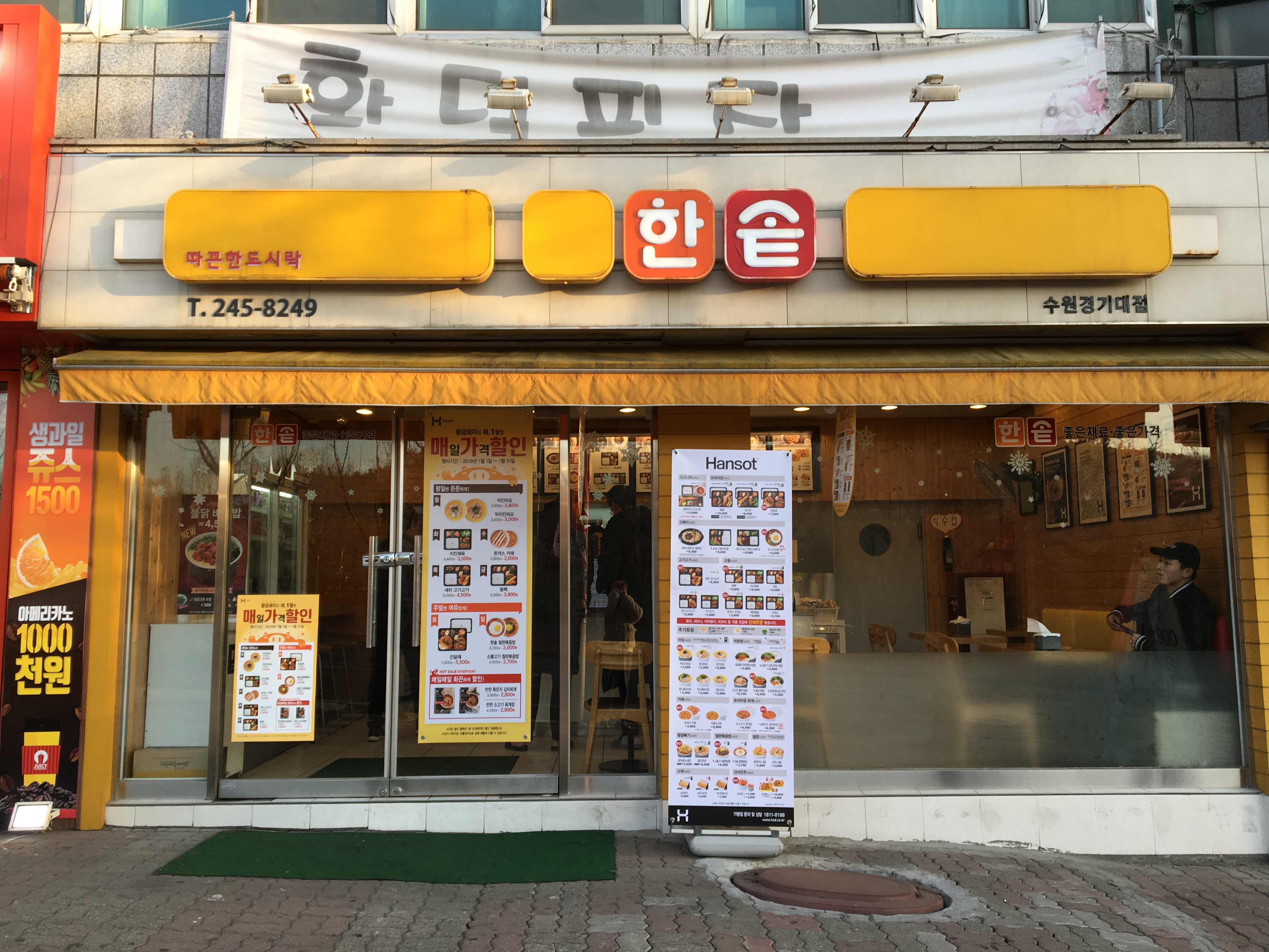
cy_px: 476
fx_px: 1063
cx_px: 634
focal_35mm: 29
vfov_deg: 48.2
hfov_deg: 61.7
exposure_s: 1/120
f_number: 2.2
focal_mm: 4.15
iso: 25
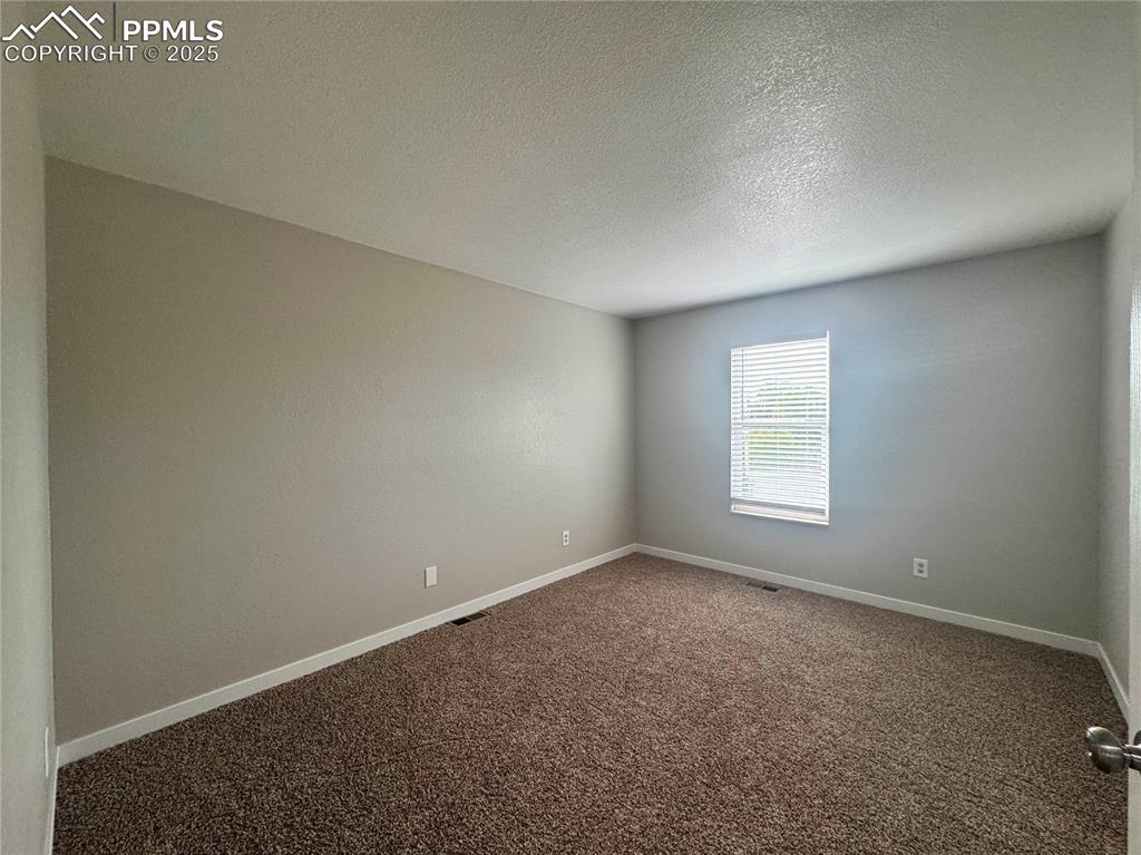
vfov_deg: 85.6
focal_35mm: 14
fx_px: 461
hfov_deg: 102.1
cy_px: 428
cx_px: 570
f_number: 2.2
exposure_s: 1/120
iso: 200
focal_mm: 2.22
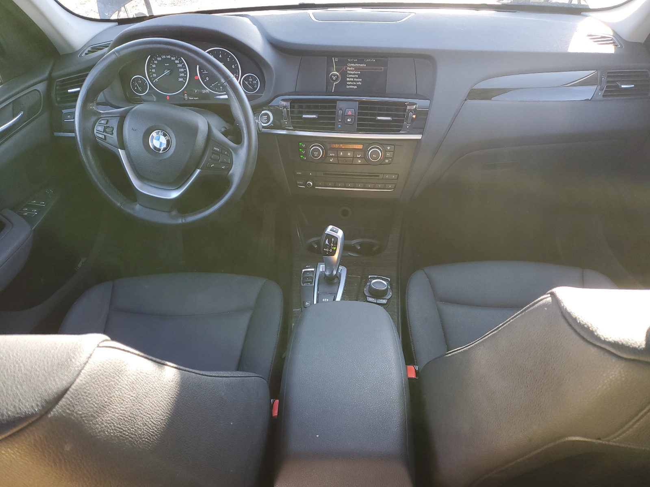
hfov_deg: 67.3
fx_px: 488
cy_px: 244
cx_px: 325
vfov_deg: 53.1
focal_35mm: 26
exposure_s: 1/100
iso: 62
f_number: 1.5
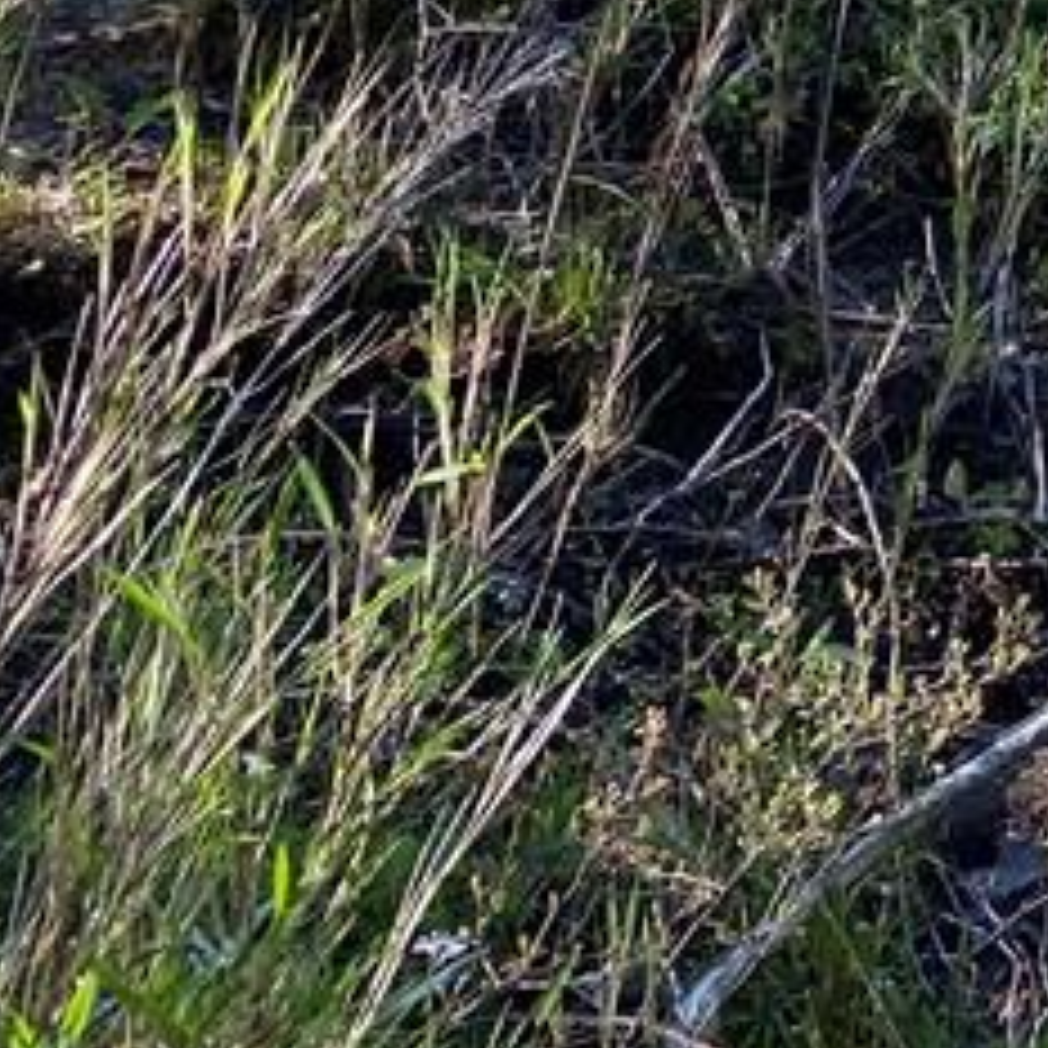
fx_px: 3459
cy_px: -666
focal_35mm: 101
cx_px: 2213
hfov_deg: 14.0
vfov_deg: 15.5
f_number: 1.8
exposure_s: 1/439
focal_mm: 4.25
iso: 32
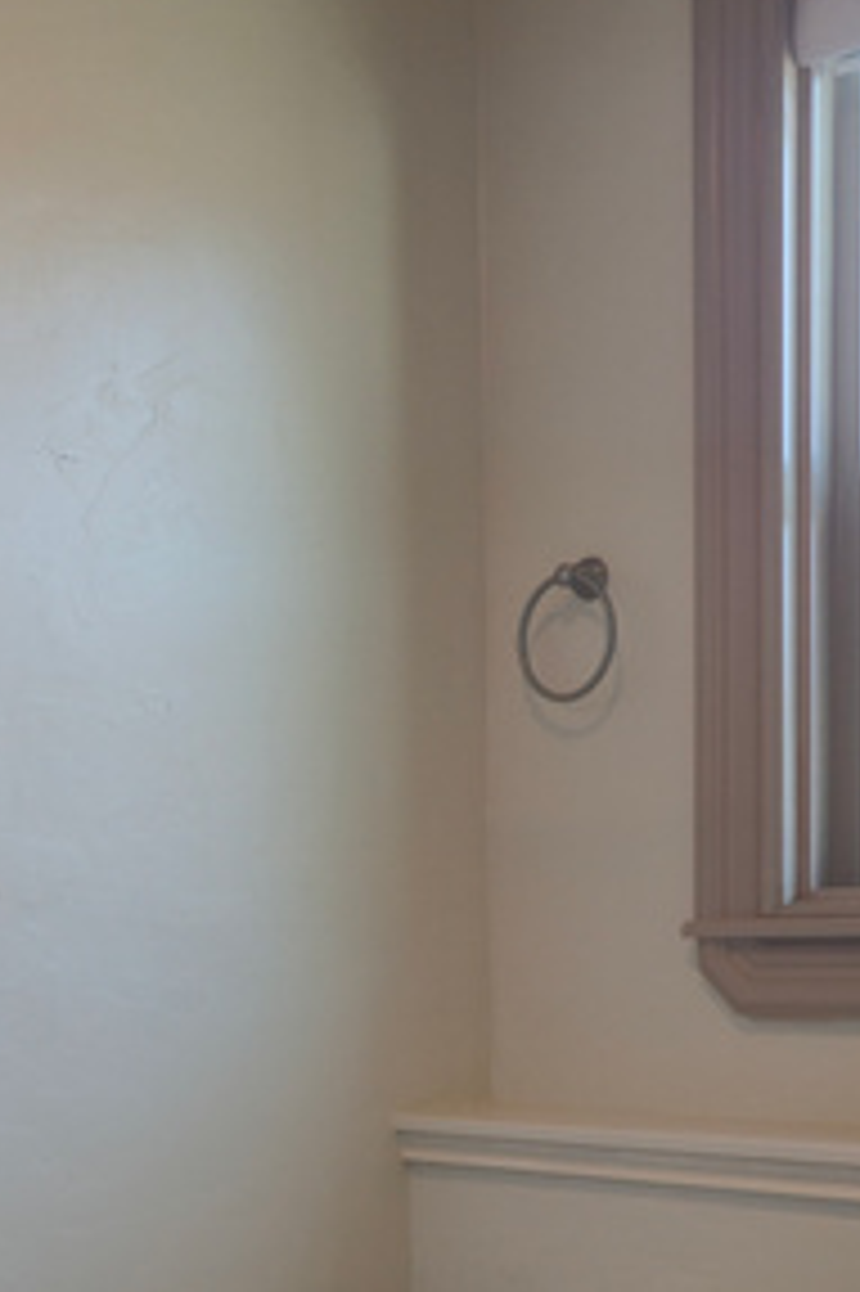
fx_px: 2296
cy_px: 1121
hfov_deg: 21.1
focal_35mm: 64
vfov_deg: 30.3
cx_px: 252
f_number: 1.7
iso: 20
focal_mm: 6.3
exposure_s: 1/60
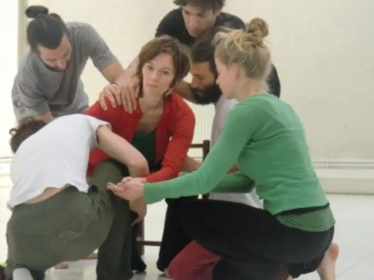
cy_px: 142
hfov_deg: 22.8
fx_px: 929
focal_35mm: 86
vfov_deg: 17.2
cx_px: 168
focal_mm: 13.6
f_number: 4.6
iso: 125
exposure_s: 1/60
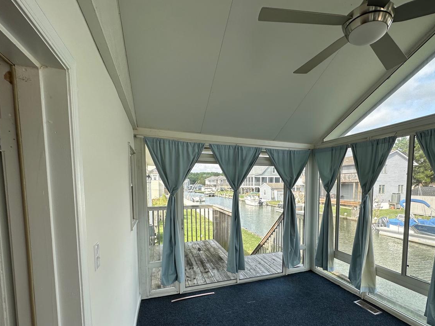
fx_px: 226
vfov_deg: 70.5
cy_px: 203
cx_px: 251
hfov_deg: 87.1
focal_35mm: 18
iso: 40
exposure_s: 1/403
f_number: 2.2
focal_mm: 2.22
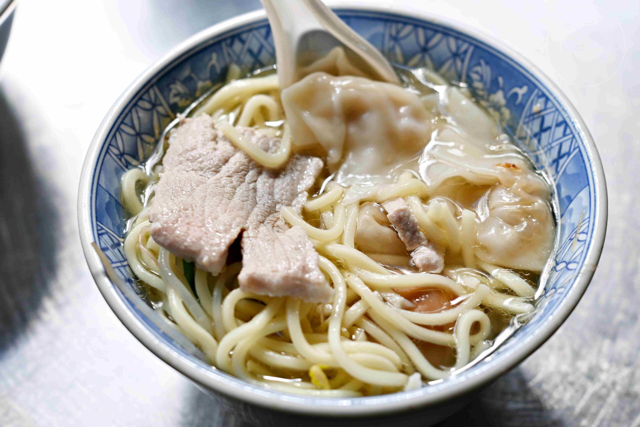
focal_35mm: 75
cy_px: 214
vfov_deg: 18.2
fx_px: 1333
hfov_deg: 27.0
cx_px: 320
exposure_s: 1/200
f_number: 3.2
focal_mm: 50
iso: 100
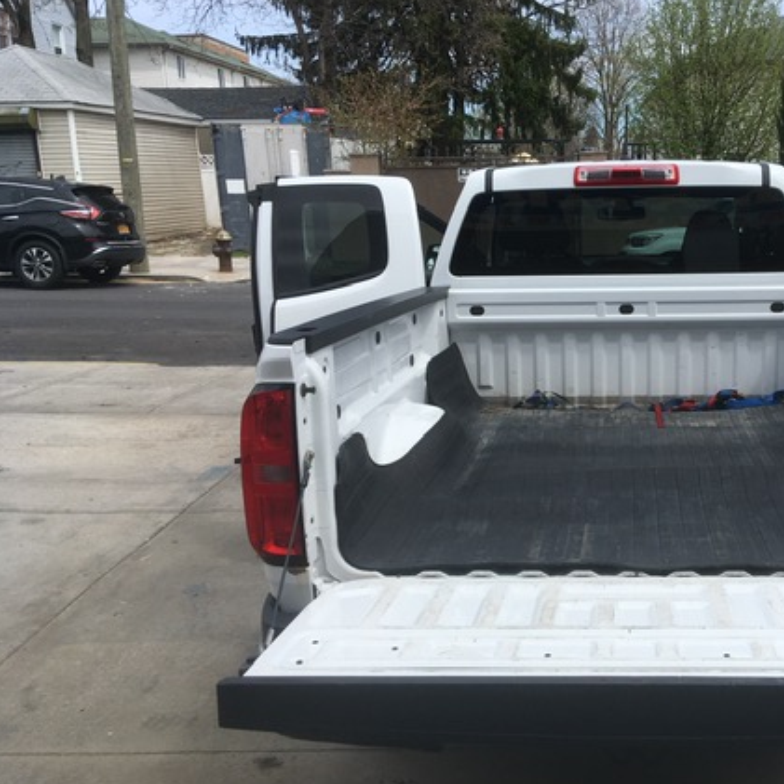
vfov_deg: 42.8
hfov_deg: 41.6
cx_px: 583
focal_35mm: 39
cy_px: 436
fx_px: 999
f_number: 2.2
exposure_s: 1/1972
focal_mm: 4.15
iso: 25
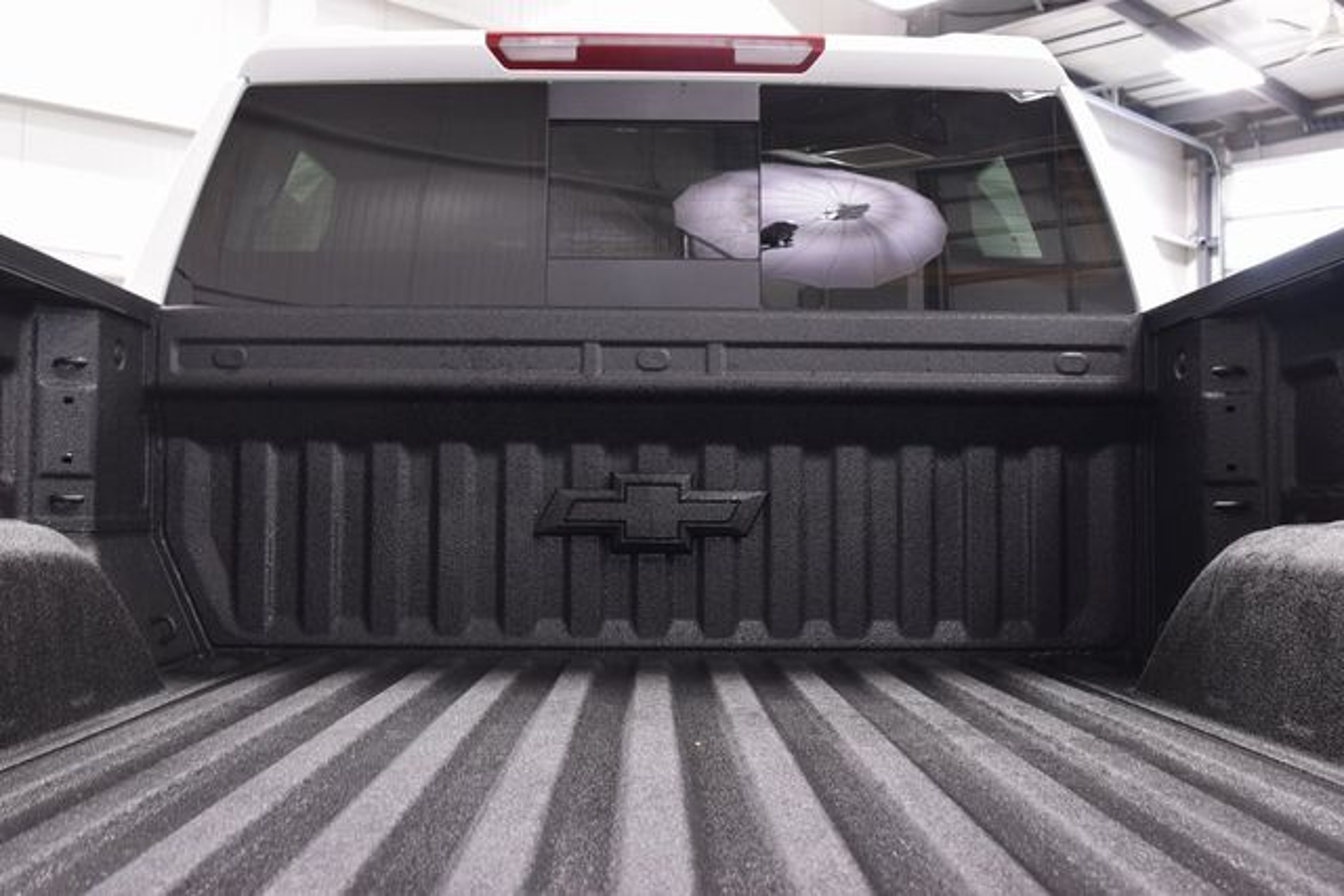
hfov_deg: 53.1
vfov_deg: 36.9
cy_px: 448
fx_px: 1344
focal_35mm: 36
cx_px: 672
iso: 1100
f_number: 6.3
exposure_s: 1/15
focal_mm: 24
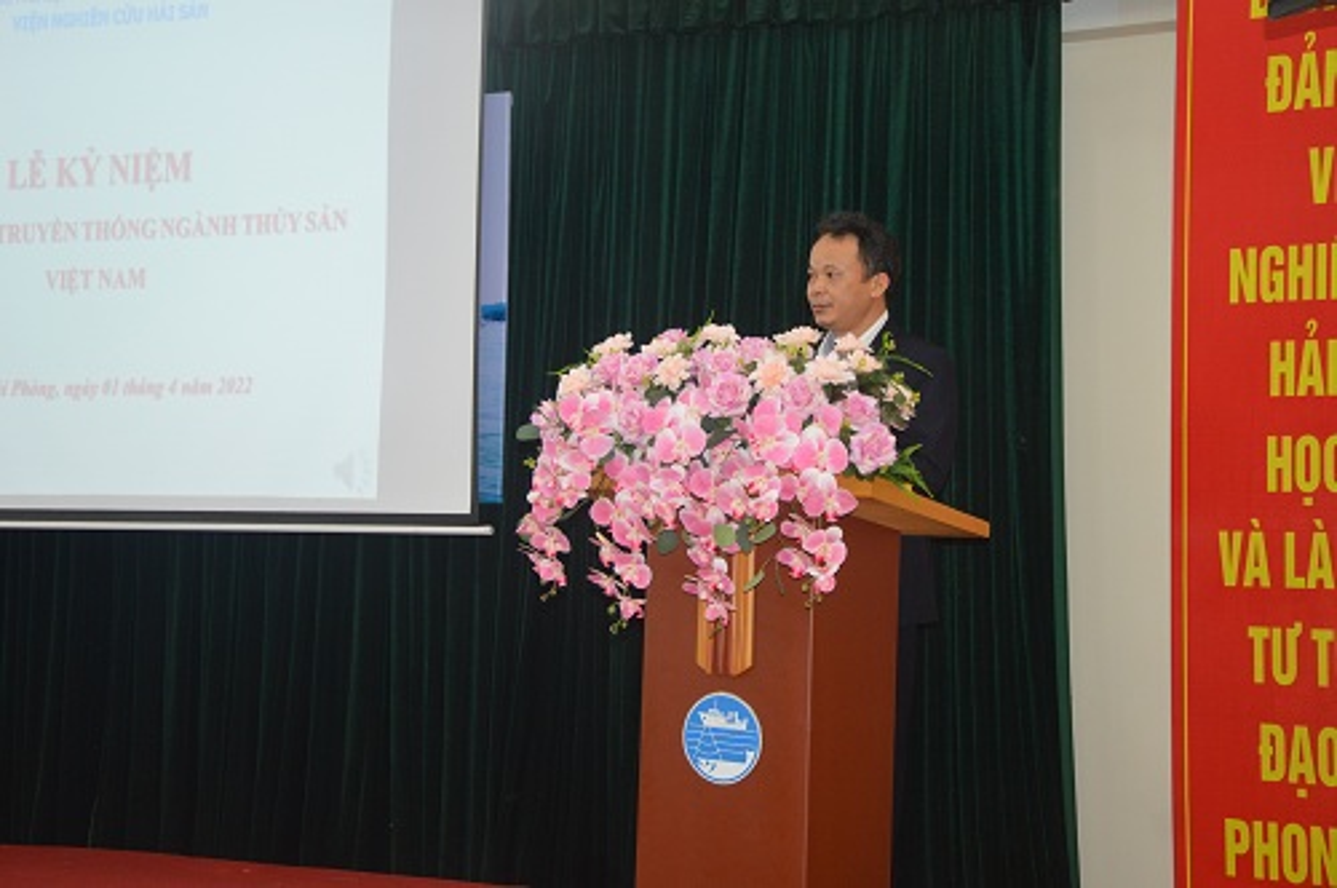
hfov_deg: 31.9
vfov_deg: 21.5
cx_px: 668
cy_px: 444
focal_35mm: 63
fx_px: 2337
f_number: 4.8
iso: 800
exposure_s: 1/60
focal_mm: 42
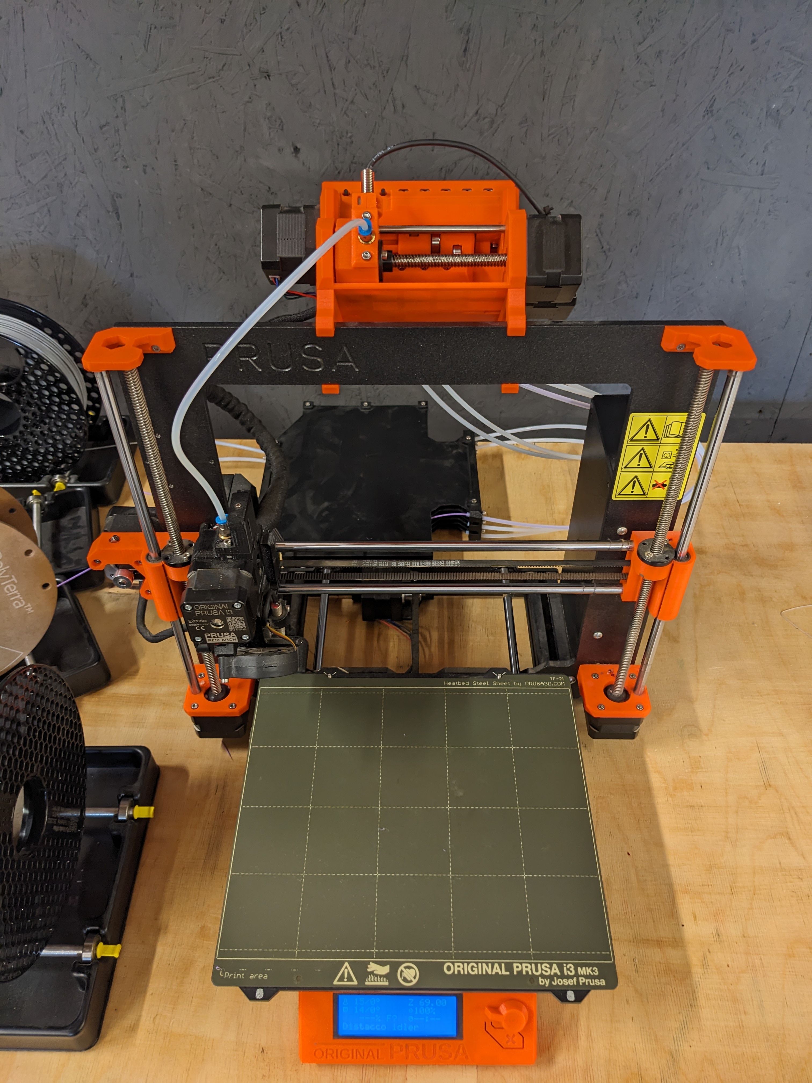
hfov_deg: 51.4
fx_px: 844
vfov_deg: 65.3
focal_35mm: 27
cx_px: 406
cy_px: 542
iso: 73
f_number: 1.73
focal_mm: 4.38
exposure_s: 1/25
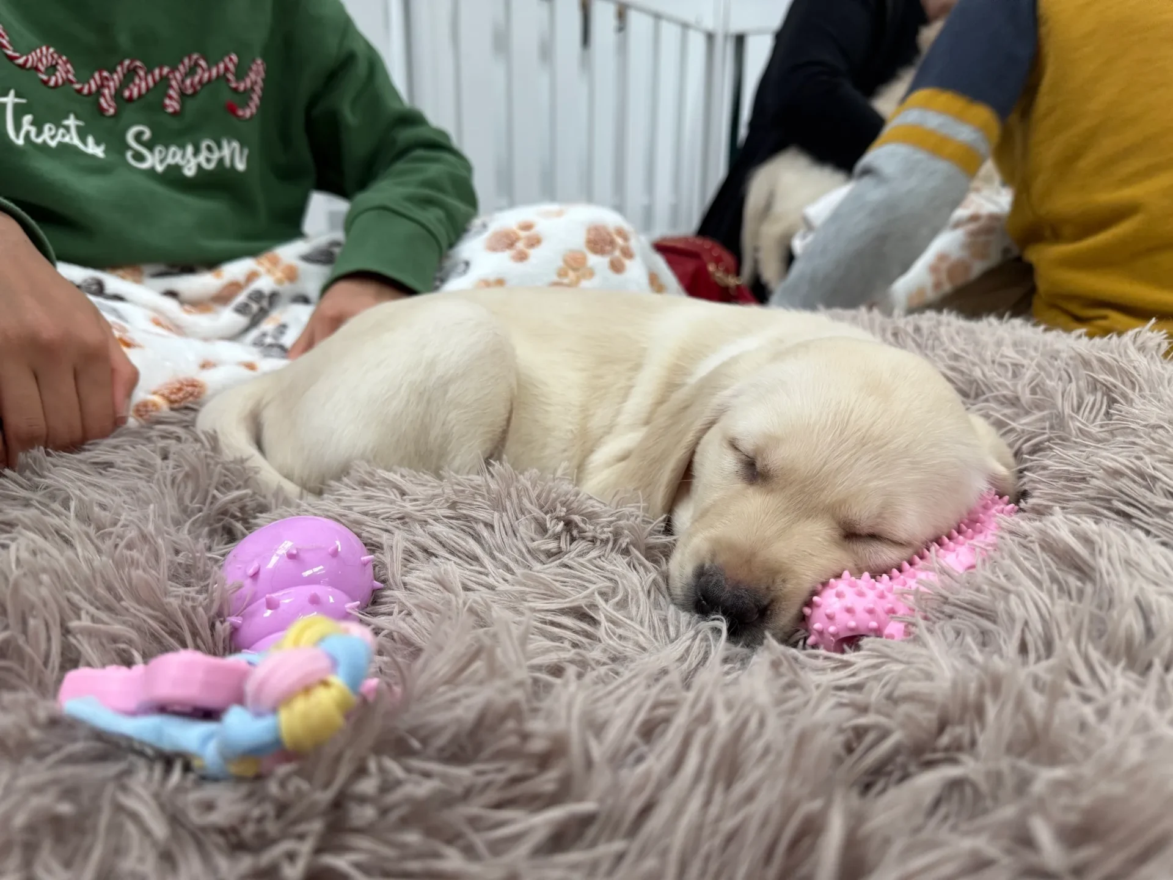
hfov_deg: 71.6
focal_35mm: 24
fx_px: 813
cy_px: 440
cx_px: 586
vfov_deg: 56.8
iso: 125
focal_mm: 6.76
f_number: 1.78
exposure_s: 1/100
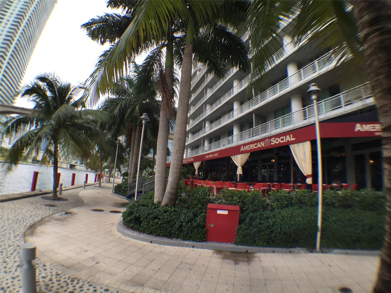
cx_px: 196
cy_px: 146
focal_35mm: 29
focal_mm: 4.15
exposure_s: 1/628
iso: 32
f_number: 2.2
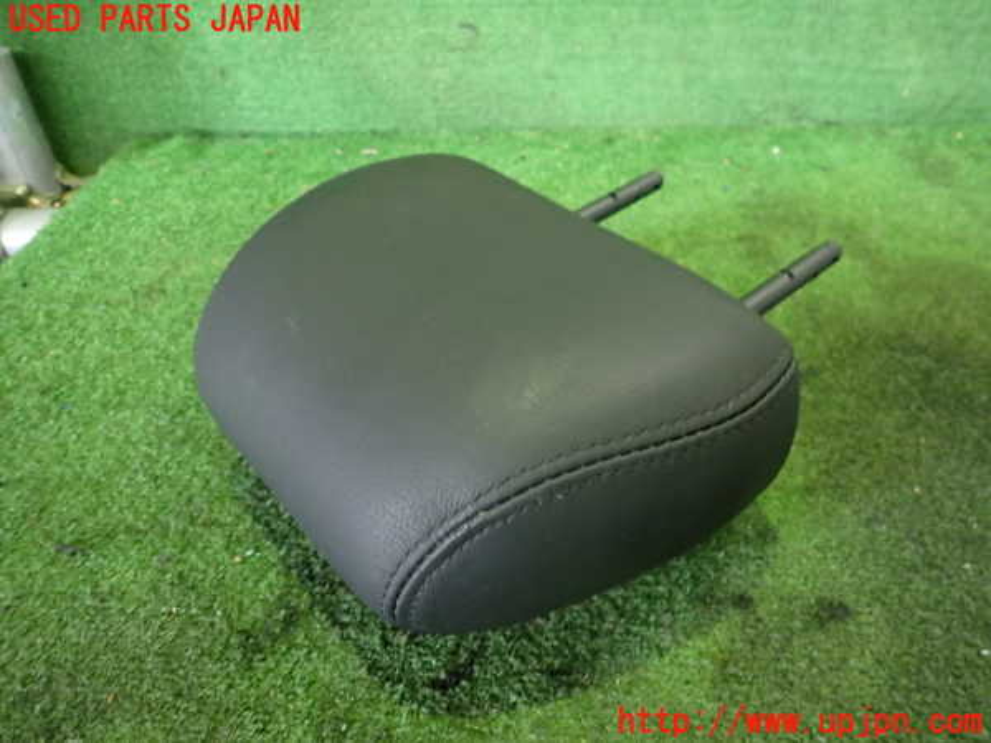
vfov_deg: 54.9
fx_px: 716
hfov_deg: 69.4
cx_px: 496
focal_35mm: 25
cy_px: 372
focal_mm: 4.5
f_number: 2
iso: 640
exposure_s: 1/30
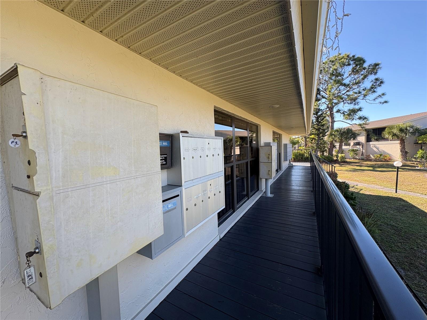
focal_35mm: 14
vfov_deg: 85.7
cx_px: 214
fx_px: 173
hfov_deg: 102.1
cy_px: 160
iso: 40
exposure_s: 1/294
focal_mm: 2.22
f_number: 2.2
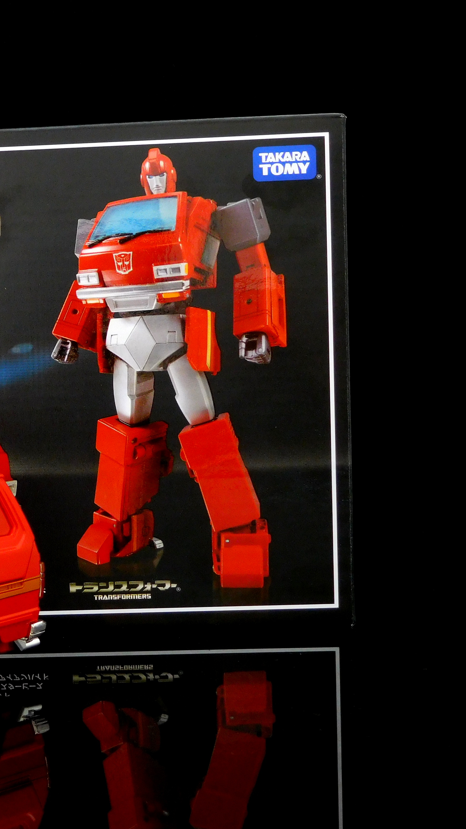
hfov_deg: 16.0
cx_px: -57
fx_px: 1604
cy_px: 415
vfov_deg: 29.0
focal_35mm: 73
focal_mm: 8.9
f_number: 4.1
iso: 200
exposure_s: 1
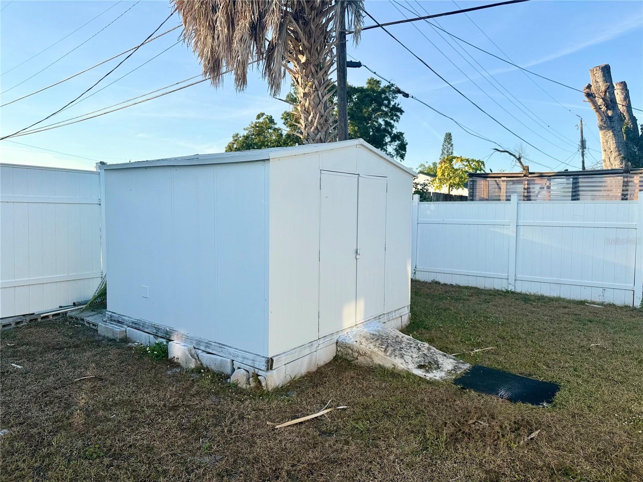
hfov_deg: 71.6
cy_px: 241
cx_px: 322
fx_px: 446
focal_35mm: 24
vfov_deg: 56.8
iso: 80
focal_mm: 6.76
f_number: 1.78
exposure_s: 1/2445
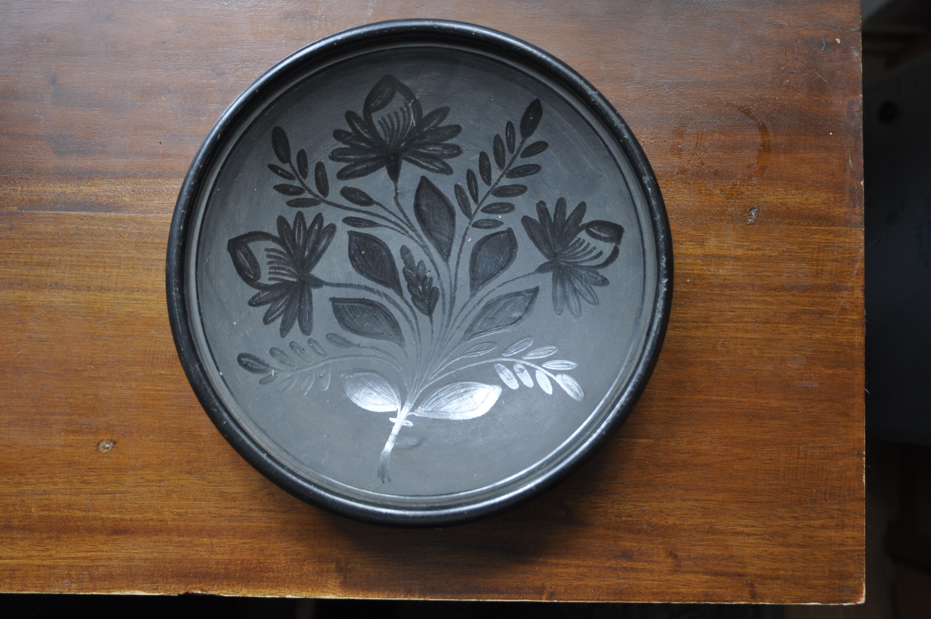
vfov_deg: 36.8
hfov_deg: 53.2
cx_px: 466
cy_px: 310
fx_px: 930
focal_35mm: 36
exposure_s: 1/30
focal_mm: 24
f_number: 4
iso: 800
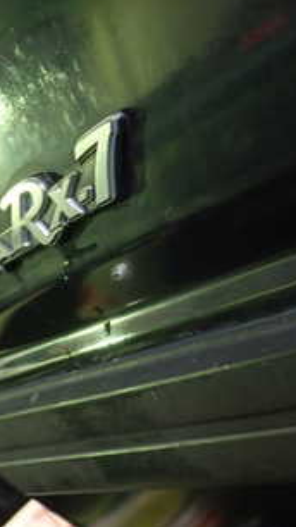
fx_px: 894
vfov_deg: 32.8
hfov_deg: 18.6
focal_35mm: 64
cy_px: 250
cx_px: 255
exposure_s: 1/30
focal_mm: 5.4
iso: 320
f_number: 2.3
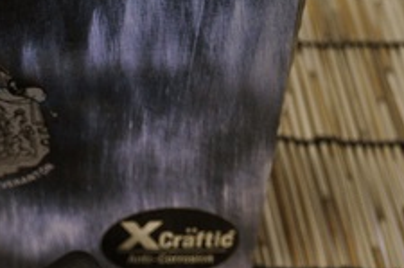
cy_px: 318
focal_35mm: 150
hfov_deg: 13.5
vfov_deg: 9.0
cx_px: -18
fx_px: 1685
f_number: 5
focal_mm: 35
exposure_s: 1/60
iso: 720
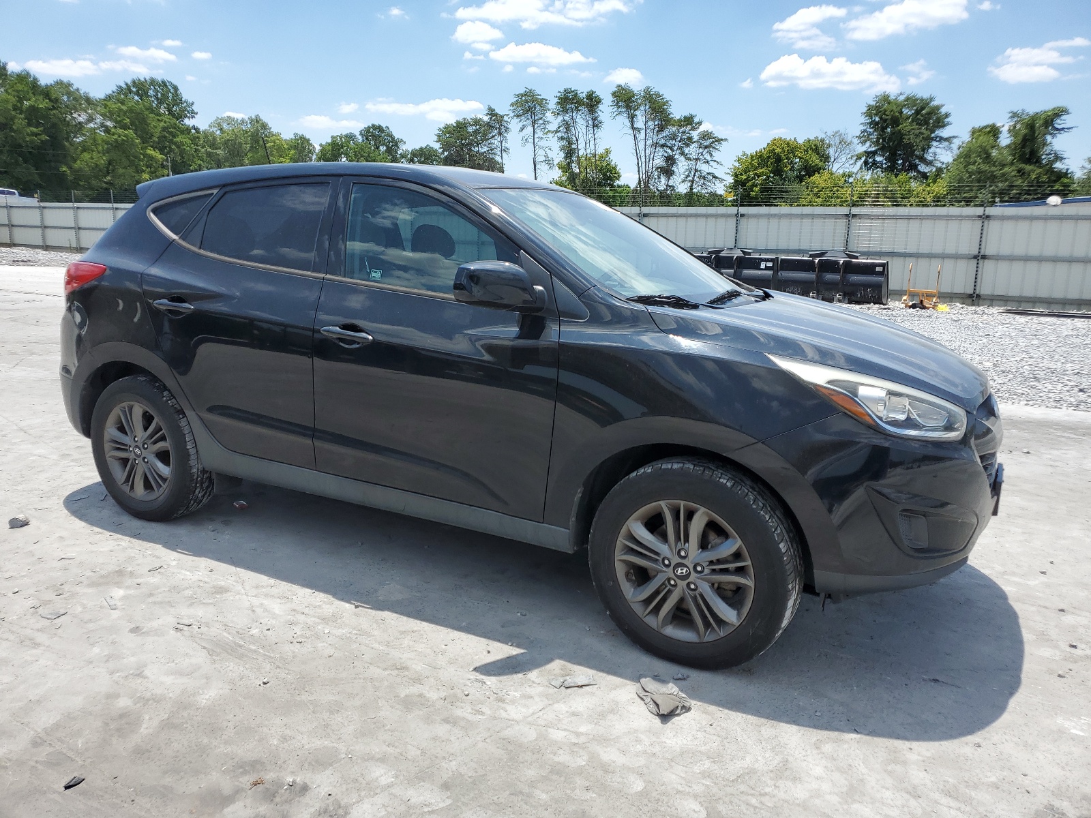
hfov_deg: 67.3
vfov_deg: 53.1
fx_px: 819
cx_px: 546
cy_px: 409
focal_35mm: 26
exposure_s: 1/3333
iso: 50
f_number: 1.5
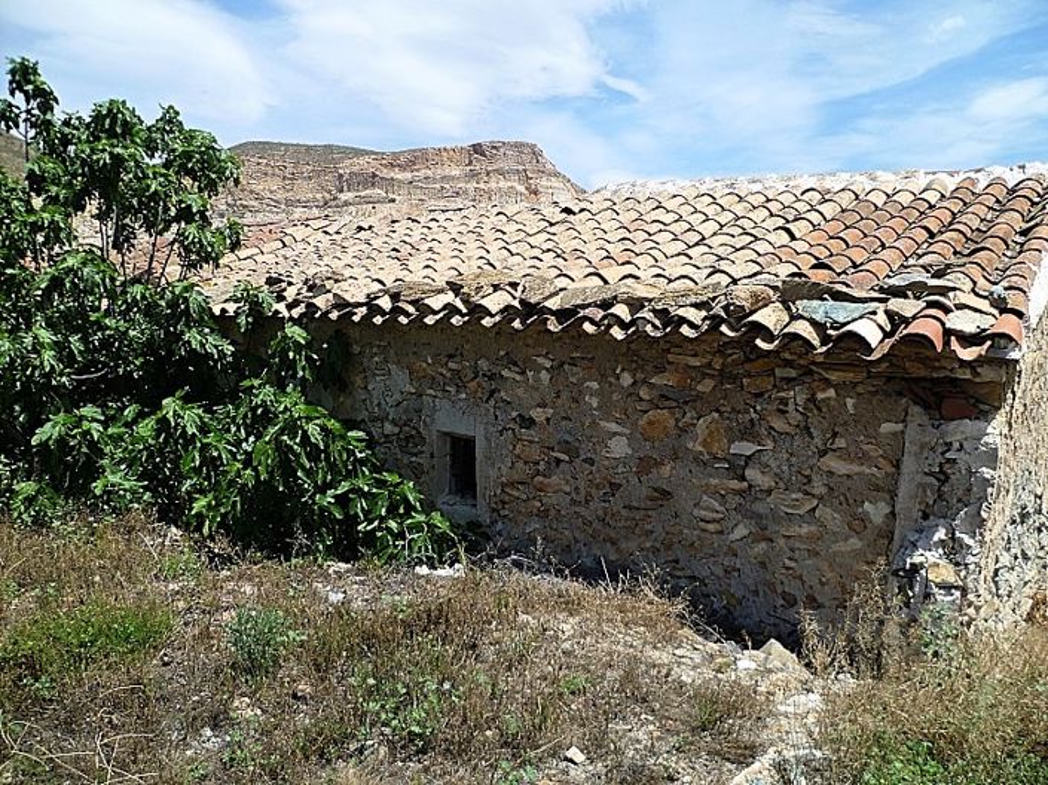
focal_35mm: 28
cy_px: 392
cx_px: 524
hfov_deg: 63.5
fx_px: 847
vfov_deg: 49.7
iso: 80
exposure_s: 1/160
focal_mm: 5
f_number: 9
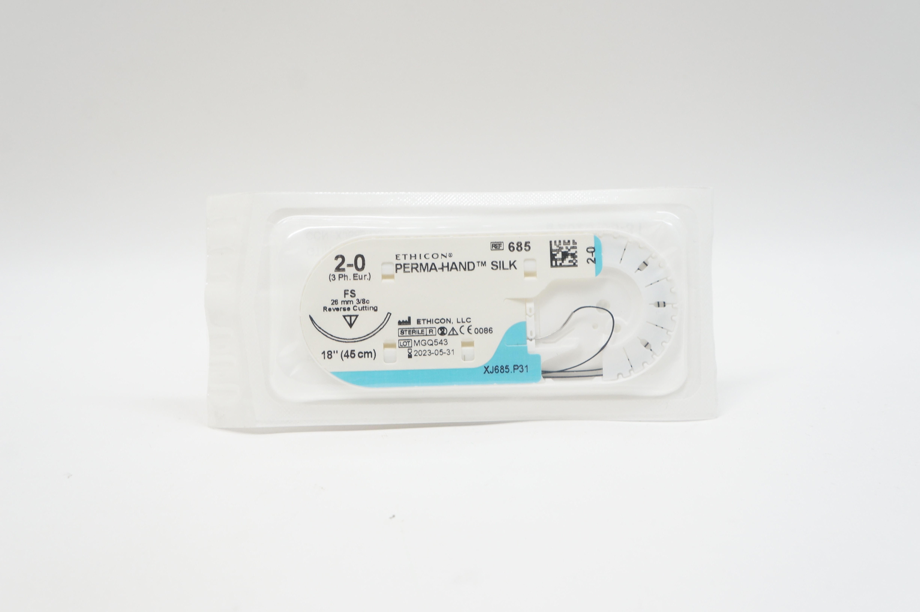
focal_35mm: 45
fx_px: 1149
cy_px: 306
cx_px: 460
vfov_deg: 29.8
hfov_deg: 43.6
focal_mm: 30
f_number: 7.1
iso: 400
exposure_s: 1/40
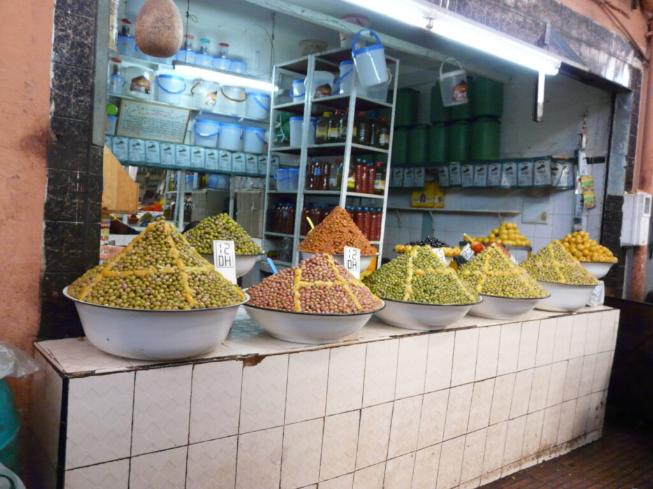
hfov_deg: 63.4
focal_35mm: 28
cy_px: 244
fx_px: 528
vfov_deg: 49.7
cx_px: 326
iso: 400
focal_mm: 4.6
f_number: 2.8
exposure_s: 1/25
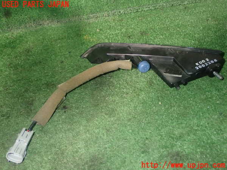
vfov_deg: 35.1
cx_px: 114
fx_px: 269
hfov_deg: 45.8
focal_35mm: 41
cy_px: 85
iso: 500
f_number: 8
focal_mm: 7.31
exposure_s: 1/40
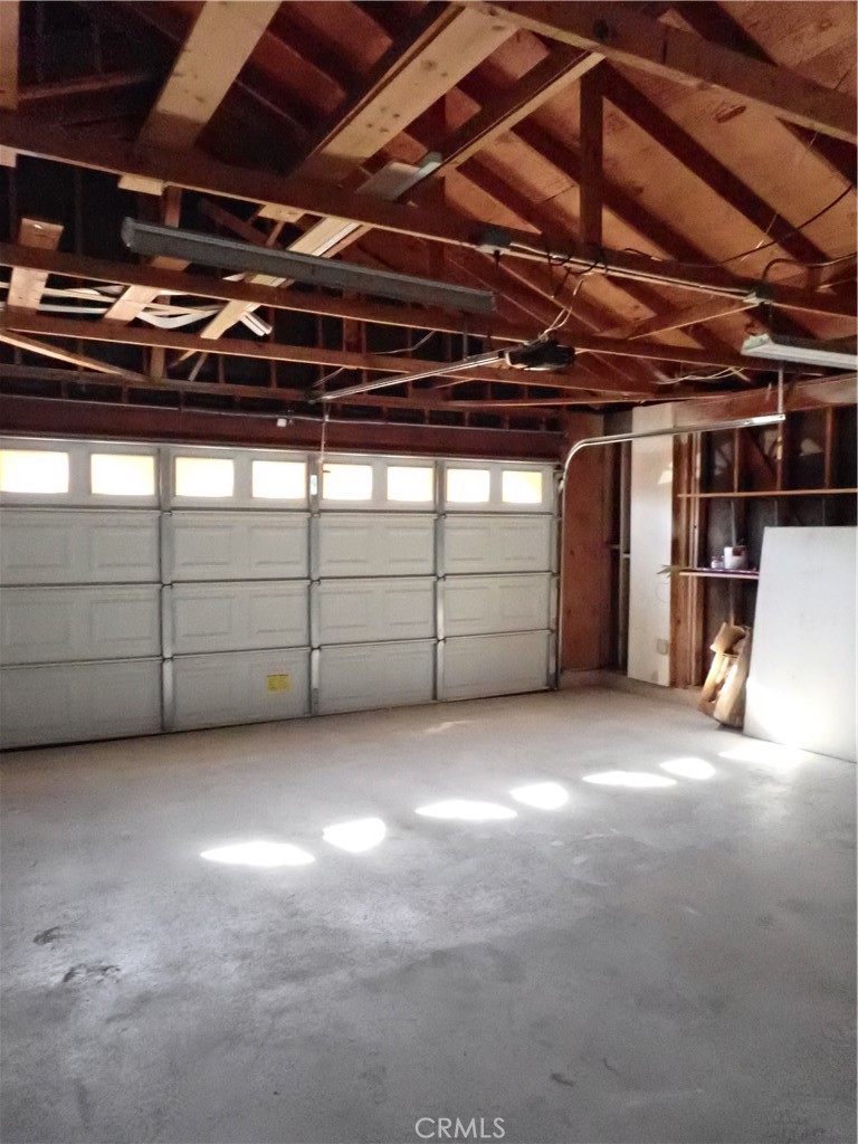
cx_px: 429
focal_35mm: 25
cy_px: 572
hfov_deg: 54.9
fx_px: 826
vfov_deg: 69.4
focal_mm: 4.5
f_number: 8
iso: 5000
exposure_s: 1/100
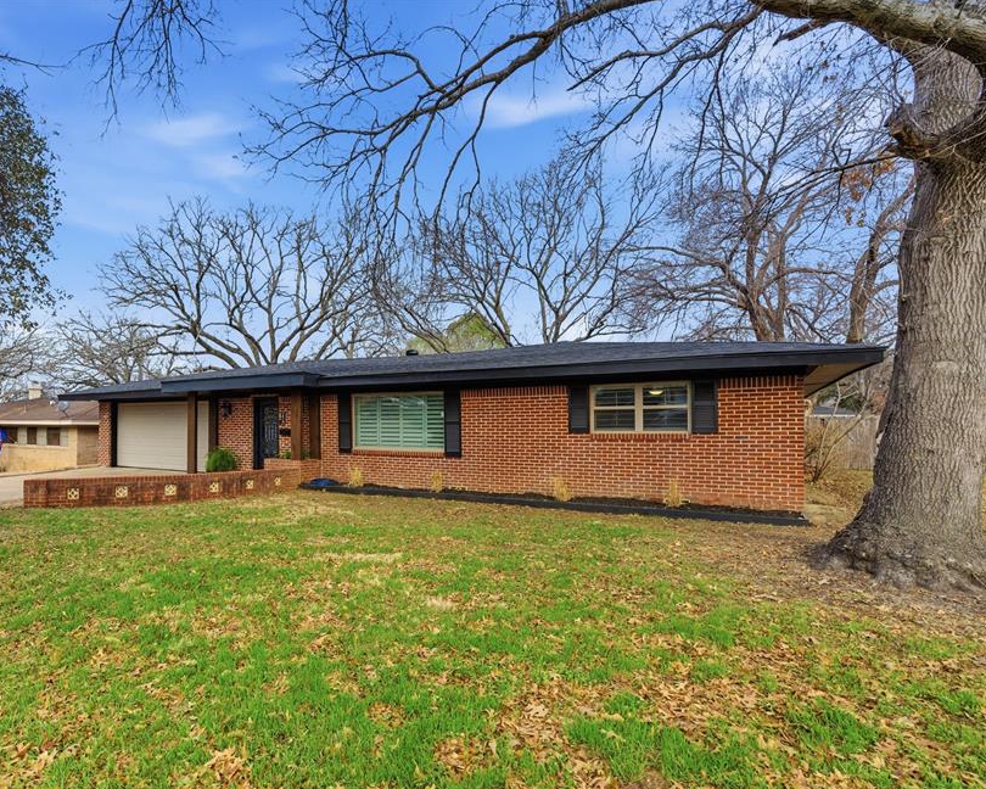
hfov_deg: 81.9
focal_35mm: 19
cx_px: 379
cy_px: 414
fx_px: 554
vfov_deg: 70.8
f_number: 10
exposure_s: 1/5000
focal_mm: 16
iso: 1600
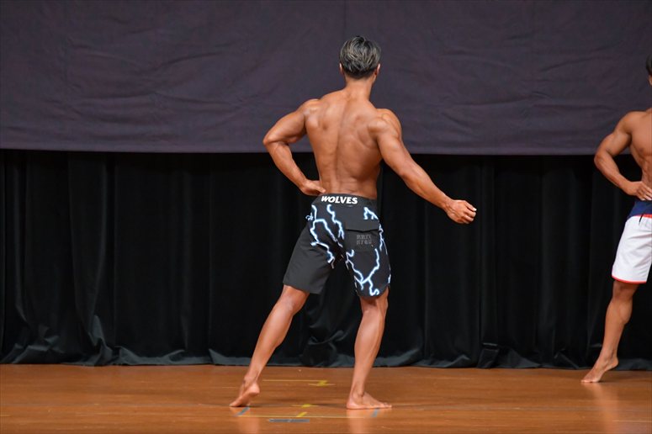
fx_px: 5159
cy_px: 217
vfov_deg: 4.8
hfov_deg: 7.2
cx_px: 326
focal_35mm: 285
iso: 5000
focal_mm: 190
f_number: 5.6
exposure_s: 1/400
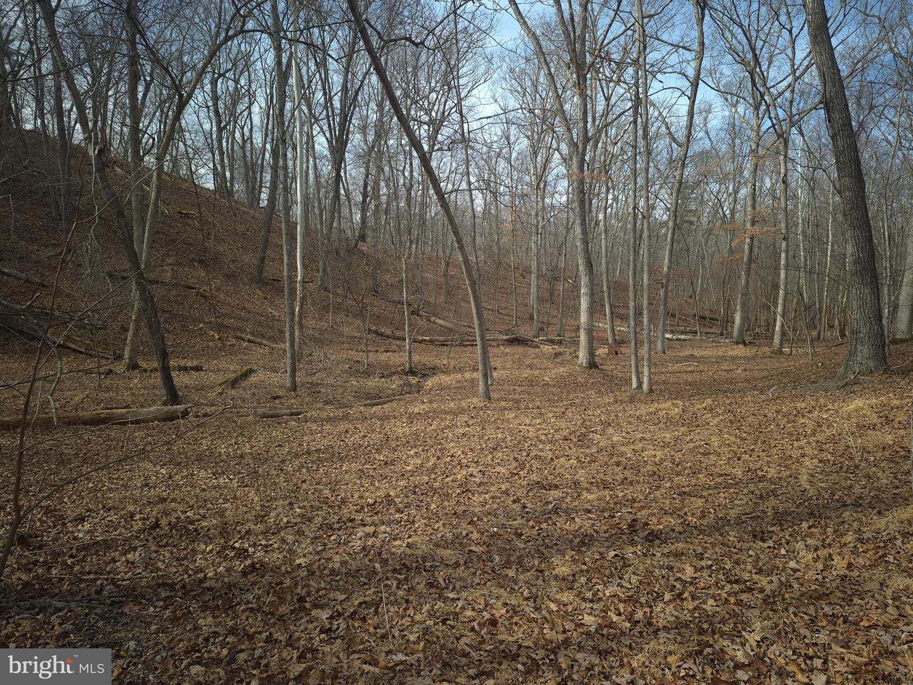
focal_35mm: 23
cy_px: 342
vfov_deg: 58.9
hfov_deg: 73.9
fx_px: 607
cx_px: 456
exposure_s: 1/385
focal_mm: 5.4
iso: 25
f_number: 1.8
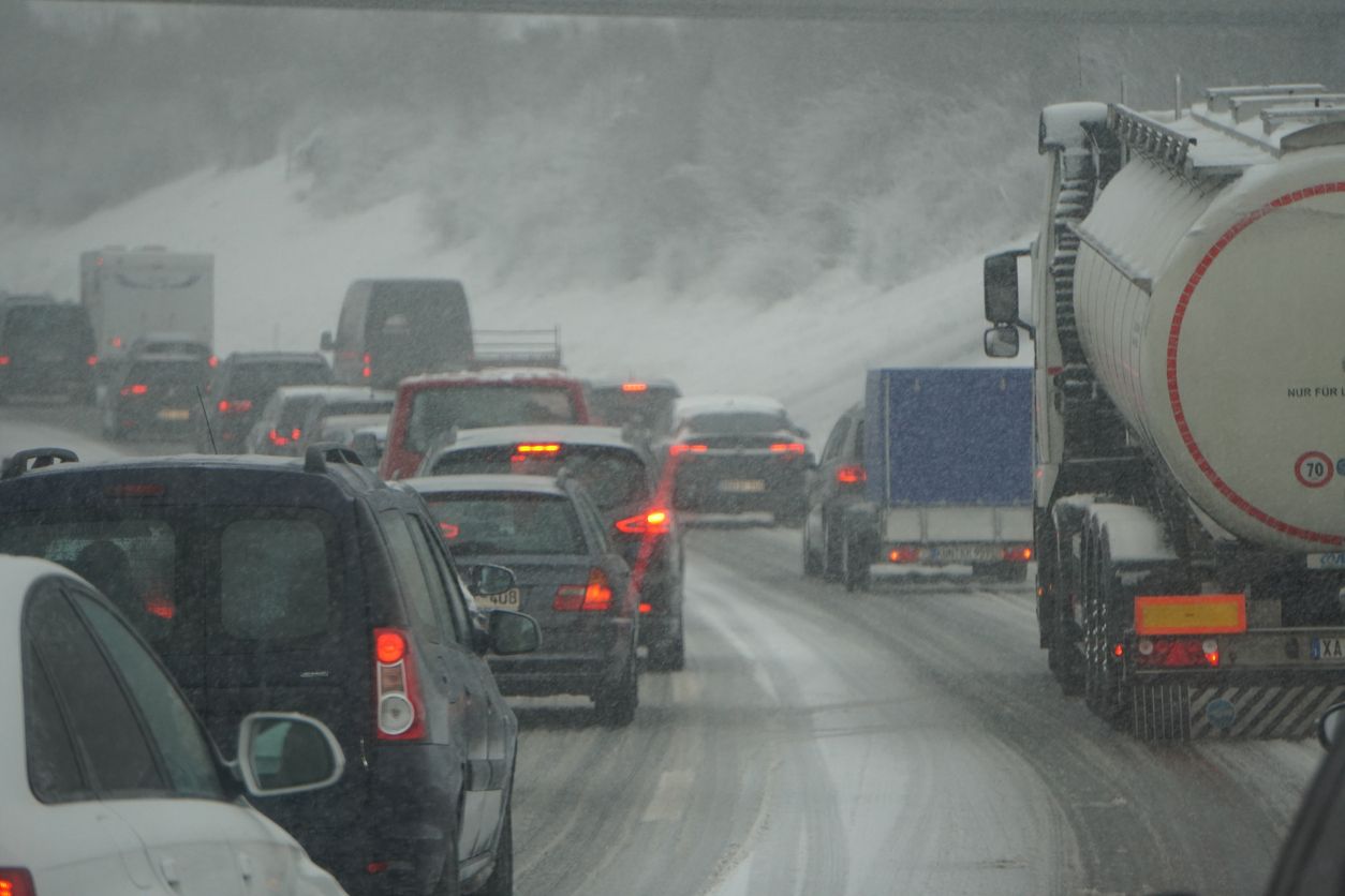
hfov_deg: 7.0
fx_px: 10927
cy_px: 448
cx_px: 672
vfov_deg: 4.7
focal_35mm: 292
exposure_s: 1/320
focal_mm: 195
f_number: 6.3
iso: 640
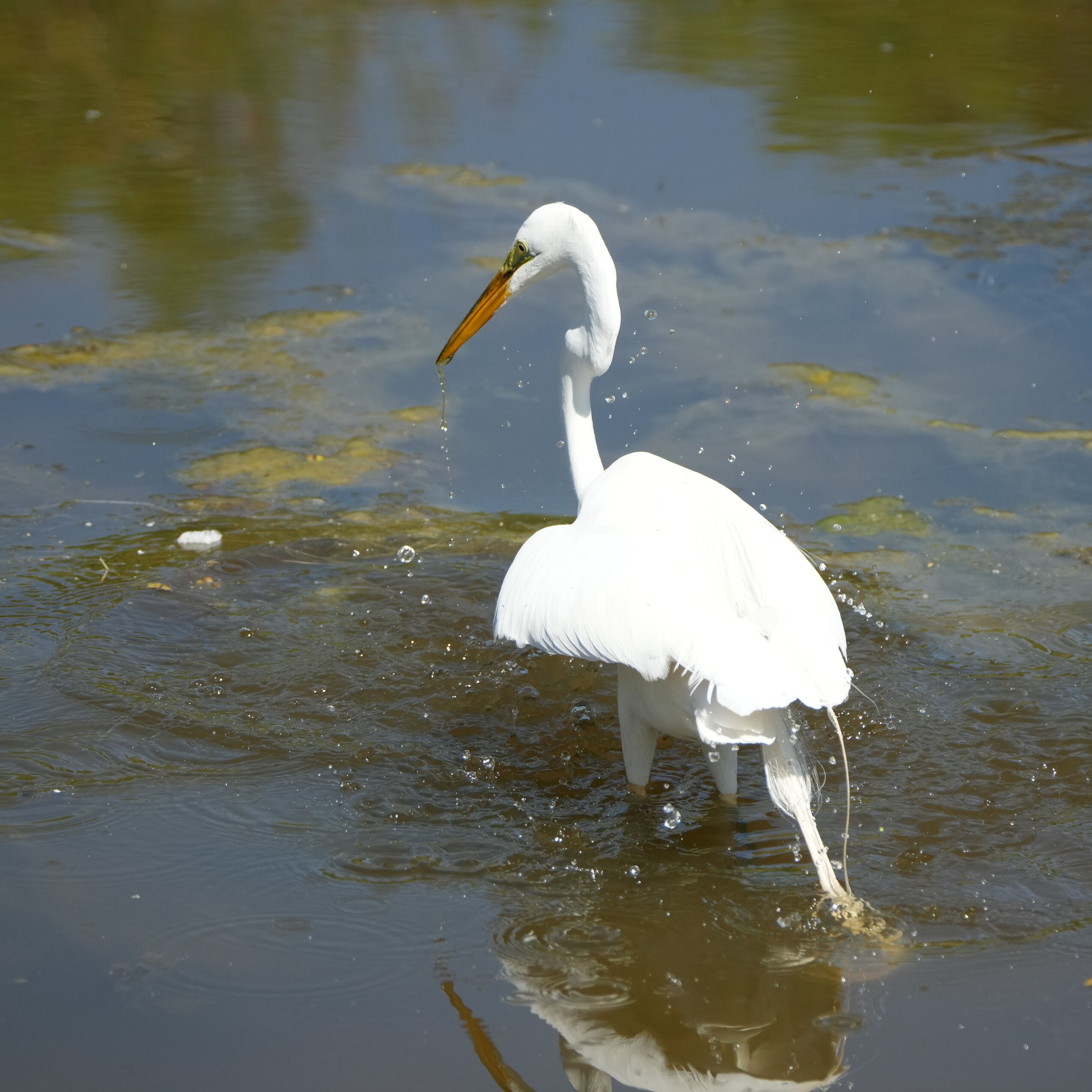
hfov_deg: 5.2
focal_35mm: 340
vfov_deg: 5.2
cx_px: 658
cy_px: 580
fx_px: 12135
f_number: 6.3
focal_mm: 236
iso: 800
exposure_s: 1/2500
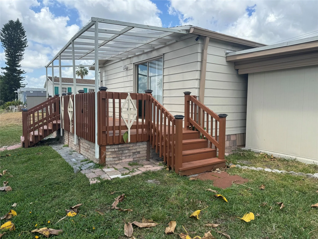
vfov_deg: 56.8
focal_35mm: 24
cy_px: 120
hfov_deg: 71.6
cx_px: 159
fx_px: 220
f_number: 1.78
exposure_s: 1/2710
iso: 80
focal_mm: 6.76
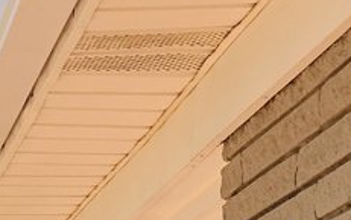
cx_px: -220
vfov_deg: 8.0
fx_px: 1370
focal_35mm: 143
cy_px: 634
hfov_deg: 13.5
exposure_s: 1/1812
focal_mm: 4.25
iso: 25
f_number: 1.8
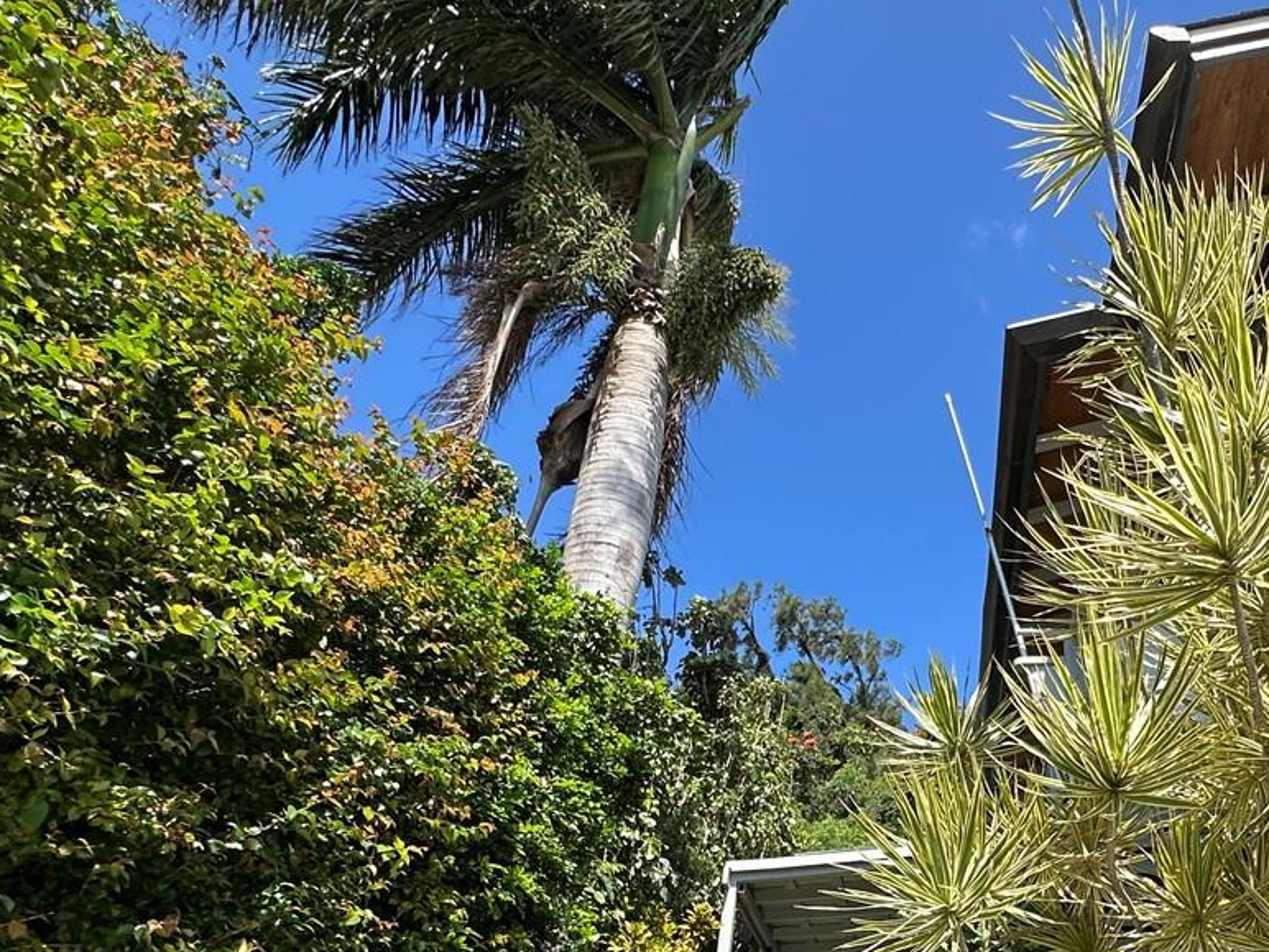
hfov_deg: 59.2
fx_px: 1063
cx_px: 914
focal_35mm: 29
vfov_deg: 44.4
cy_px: 835
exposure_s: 1/924
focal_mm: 2.22
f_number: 2.2
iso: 40
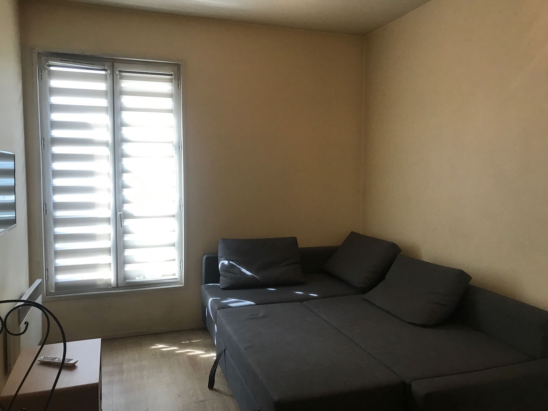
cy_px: 206
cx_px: 274
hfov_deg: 63.4
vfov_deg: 49.7
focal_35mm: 28
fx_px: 443
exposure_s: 1/33
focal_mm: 3.99
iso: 32
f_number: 1.8
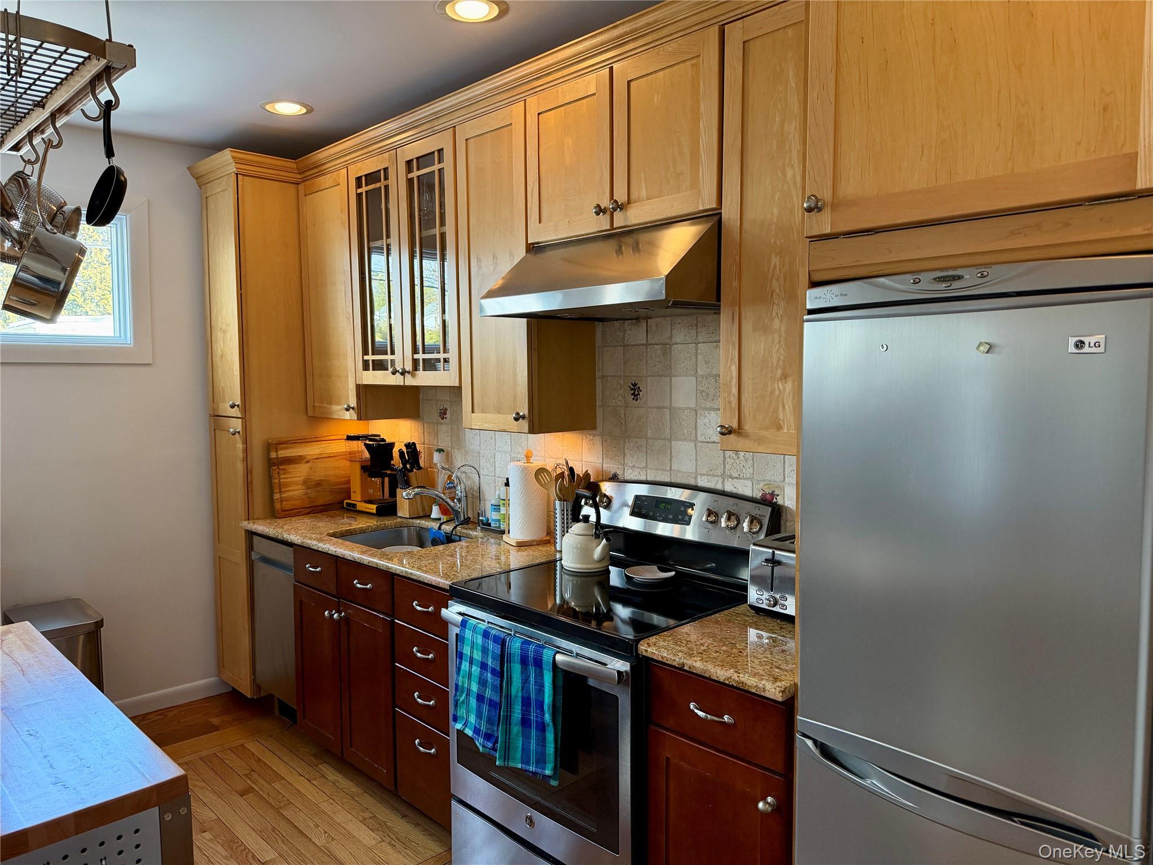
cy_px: 432
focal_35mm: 24
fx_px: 799
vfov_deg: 56.8
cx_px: 576
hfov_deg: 71.6
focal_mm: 6.76
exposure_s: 1/120
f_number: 1.78
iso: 320
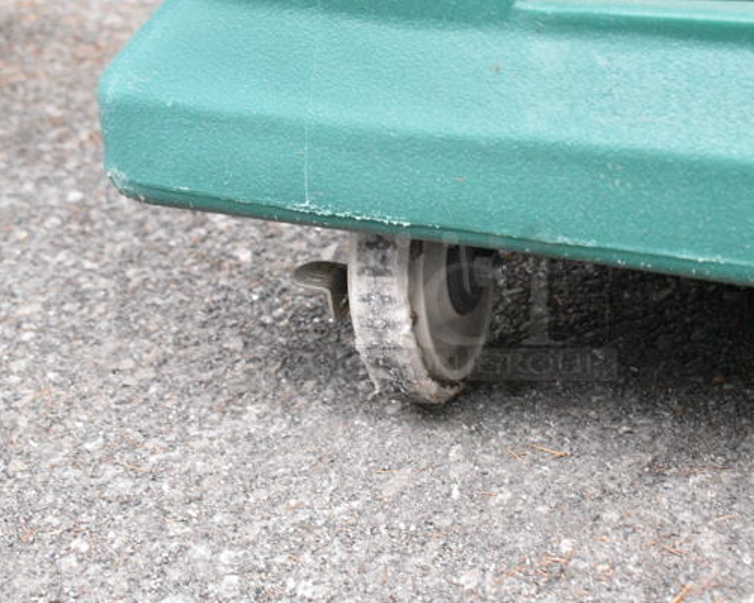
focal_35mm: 72
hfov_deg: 26.4
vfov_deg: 21.3
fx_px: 1607
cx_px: 450
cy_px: 301
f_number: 8
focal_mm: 42
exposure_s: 1/250
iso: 6400
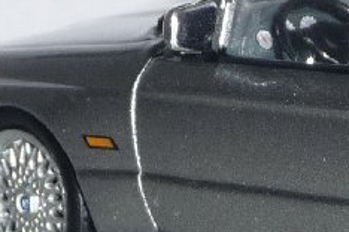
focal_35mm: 446
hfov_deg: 4.6
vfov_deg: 3.1
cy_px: 85
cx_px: 543
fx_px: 4323
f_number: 4.6
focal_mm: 12.2
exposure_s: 1/40
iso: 100
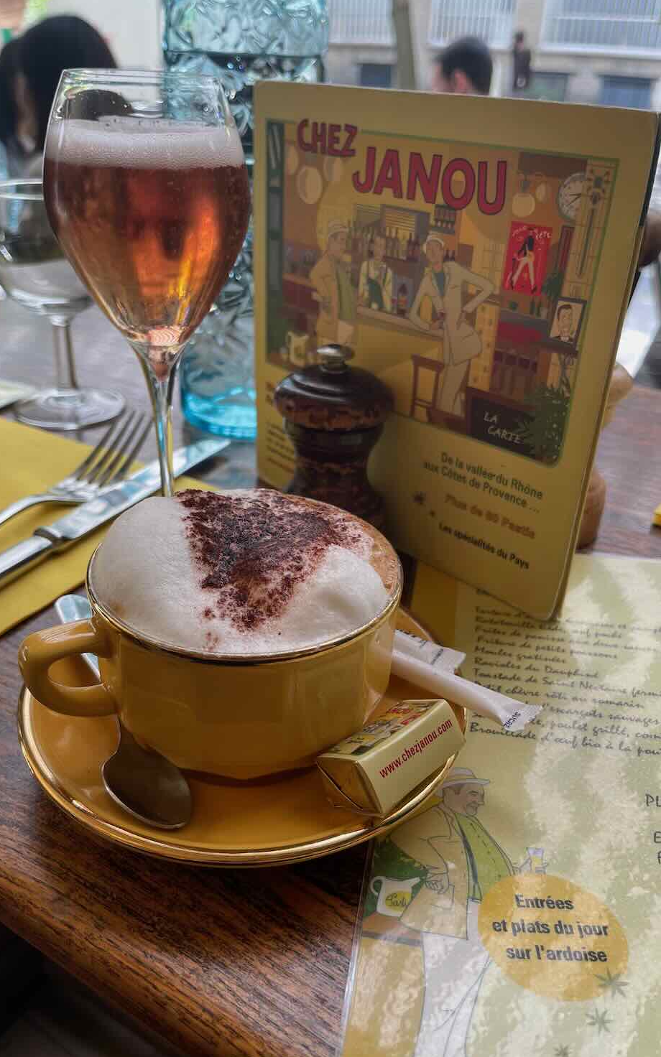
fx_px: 778
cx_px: 319
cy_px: 536
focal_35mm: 27
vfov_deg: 68.4
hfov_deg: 46.0
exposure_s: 1/100
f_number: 1.6
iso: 50
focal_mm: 5.1
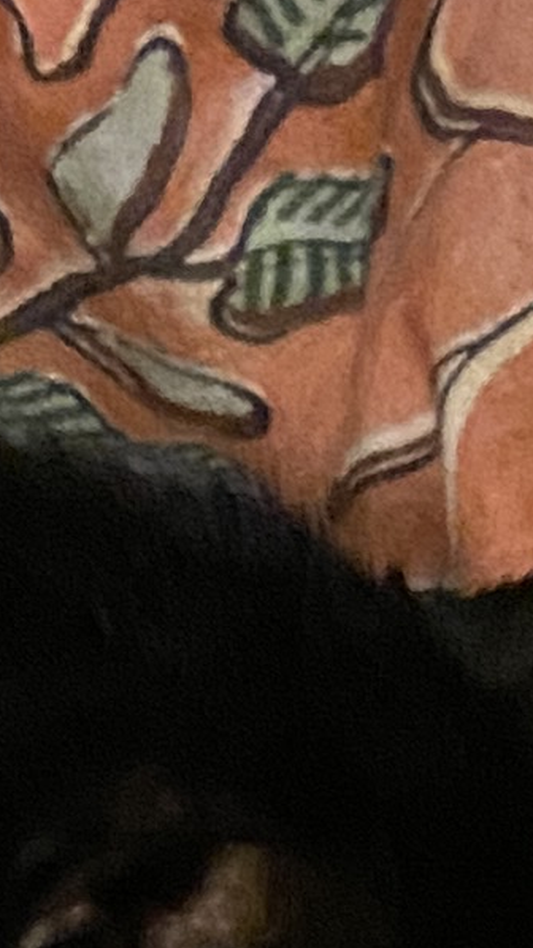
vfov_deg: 9.4
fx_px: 4803
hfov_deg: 6.3
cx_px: 509
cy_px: 2605
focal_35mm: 191
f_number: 1.8
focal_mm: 4.25
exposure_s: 1/30
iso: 800
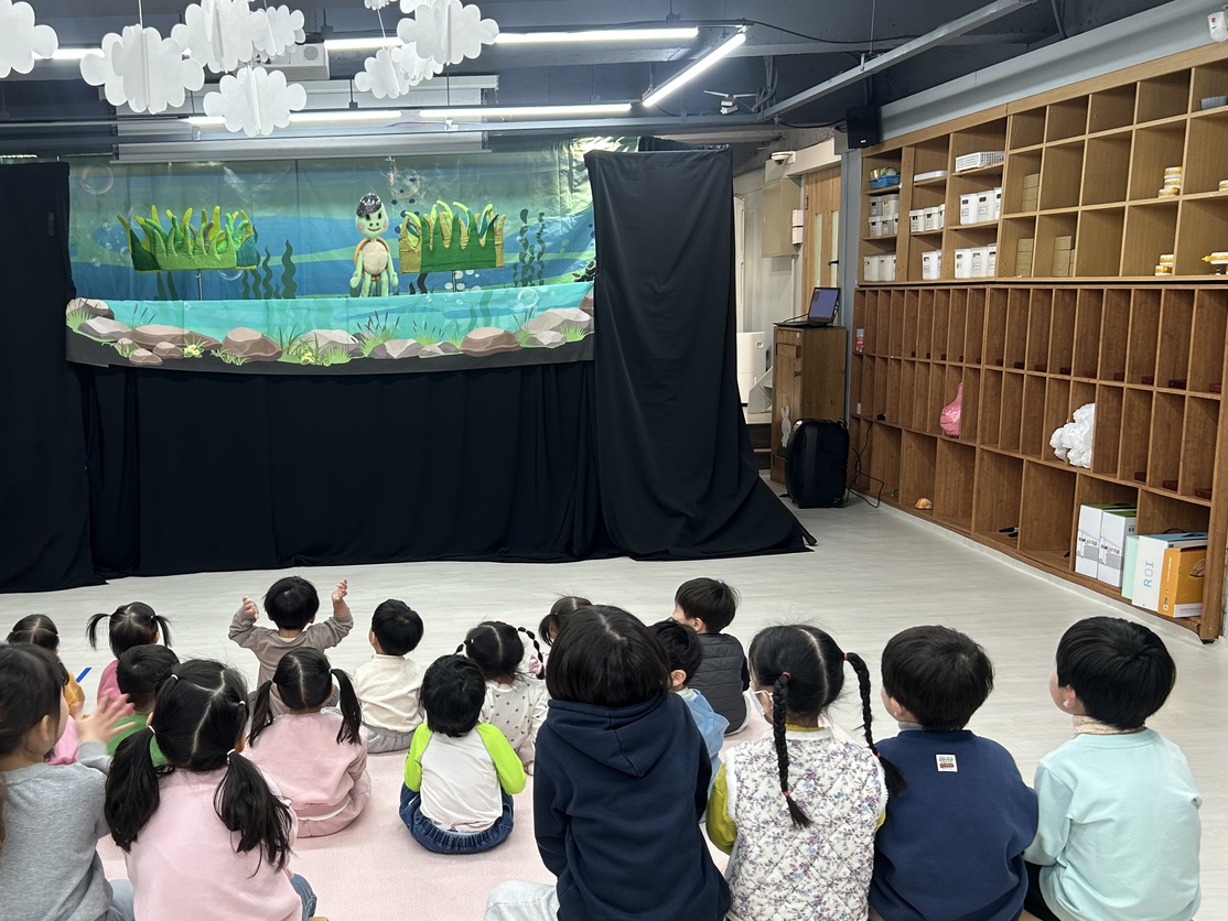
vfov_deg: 40.6
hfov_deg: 51.6
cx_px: 403
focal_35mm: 35
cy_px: 516
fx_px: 1242
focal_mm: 5.7
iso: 80
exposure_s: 1/60
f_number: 1.5
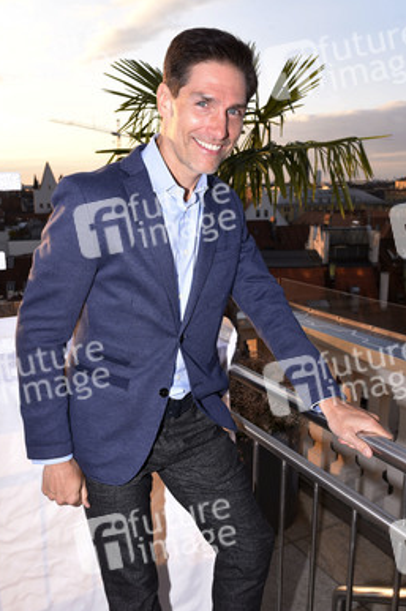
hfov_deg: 42.2
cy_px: 300
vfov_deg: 60.3
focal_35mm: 31
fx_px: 526
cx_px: 201
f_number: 8
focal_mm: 30
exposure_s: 1/160
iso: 400
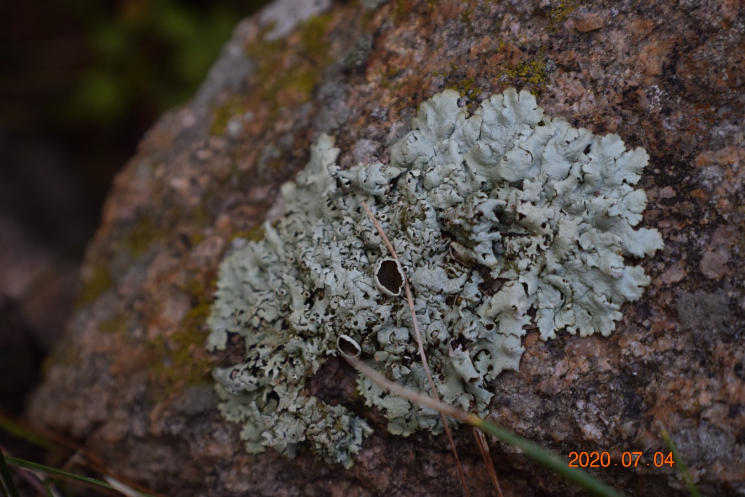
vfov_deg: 16.6
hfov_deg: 24.6
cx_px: 372
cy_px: 248
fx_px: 1707
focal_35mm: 82
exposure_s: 1/125
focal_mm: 55
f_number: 5.6
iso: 800
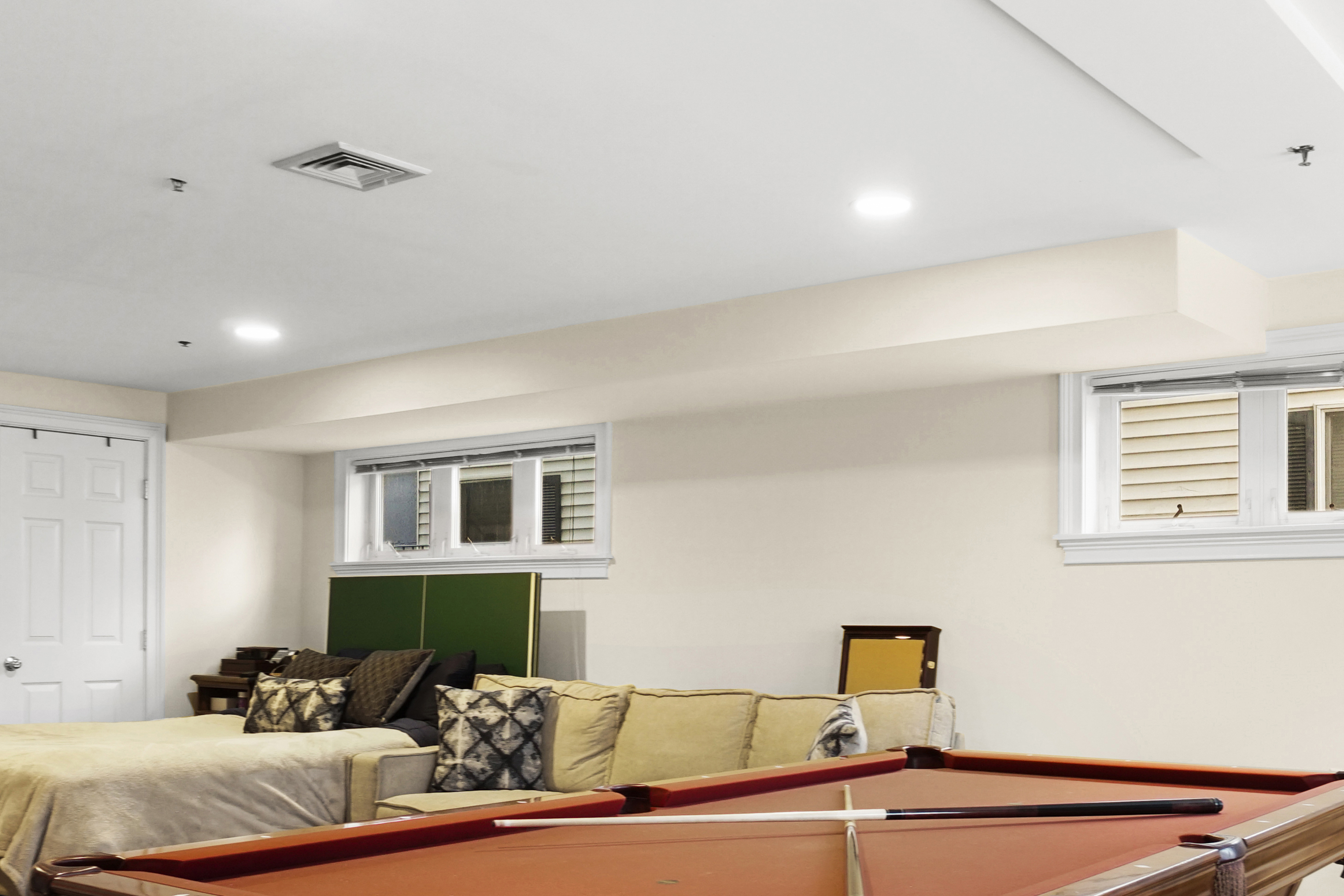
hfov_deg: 54.8
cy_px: 609
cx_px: 876
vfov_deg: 38.3
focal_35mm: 34
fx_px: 1270
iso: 500
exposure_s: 1/1.67
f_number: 7.1
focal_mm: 11
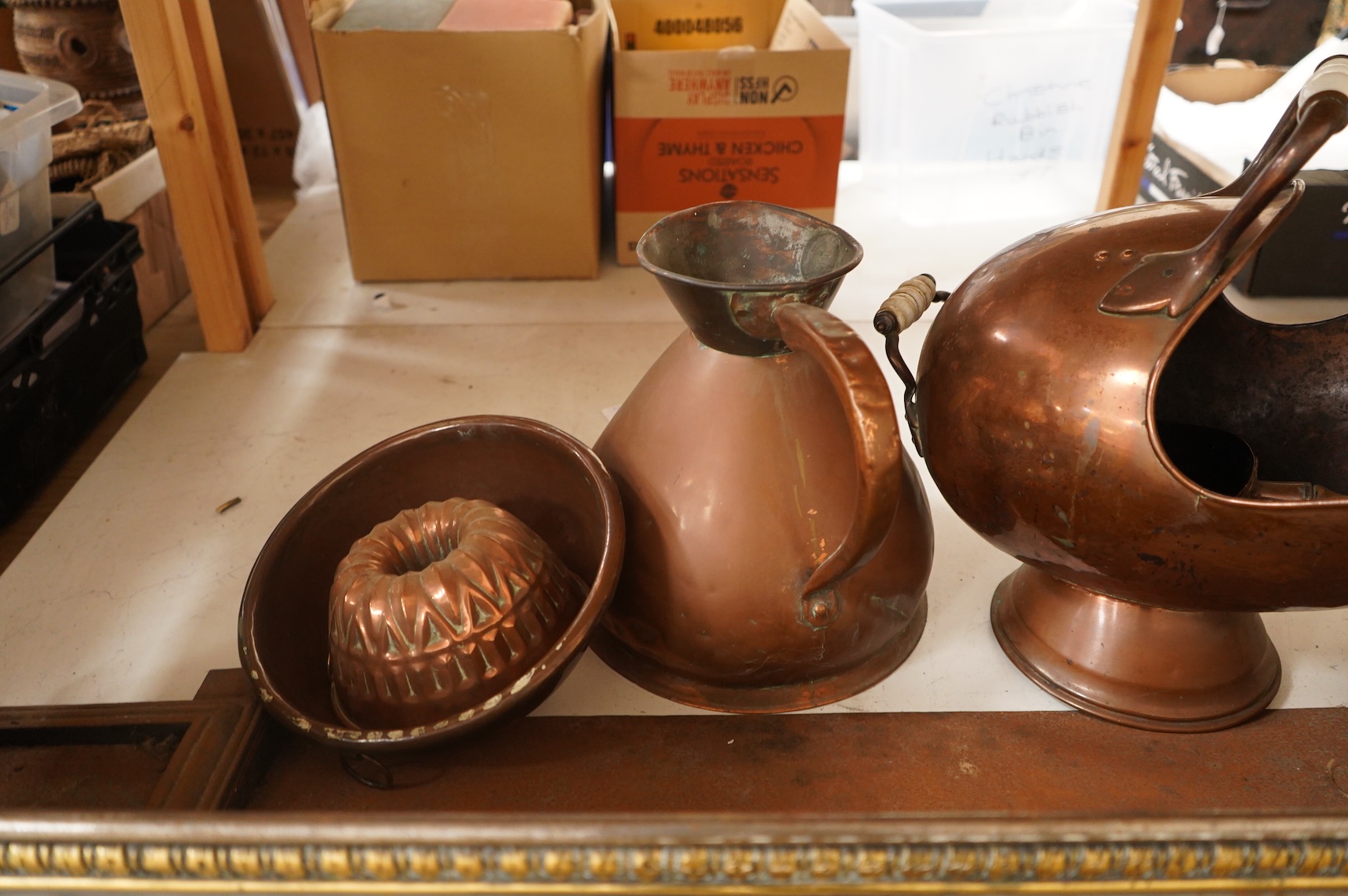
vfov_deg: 46.3
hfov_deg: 65.5
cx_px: 674
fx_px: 1048
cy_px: 448
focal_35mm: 28
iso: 3200
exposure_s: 1/80
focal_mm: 28
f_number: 3.5
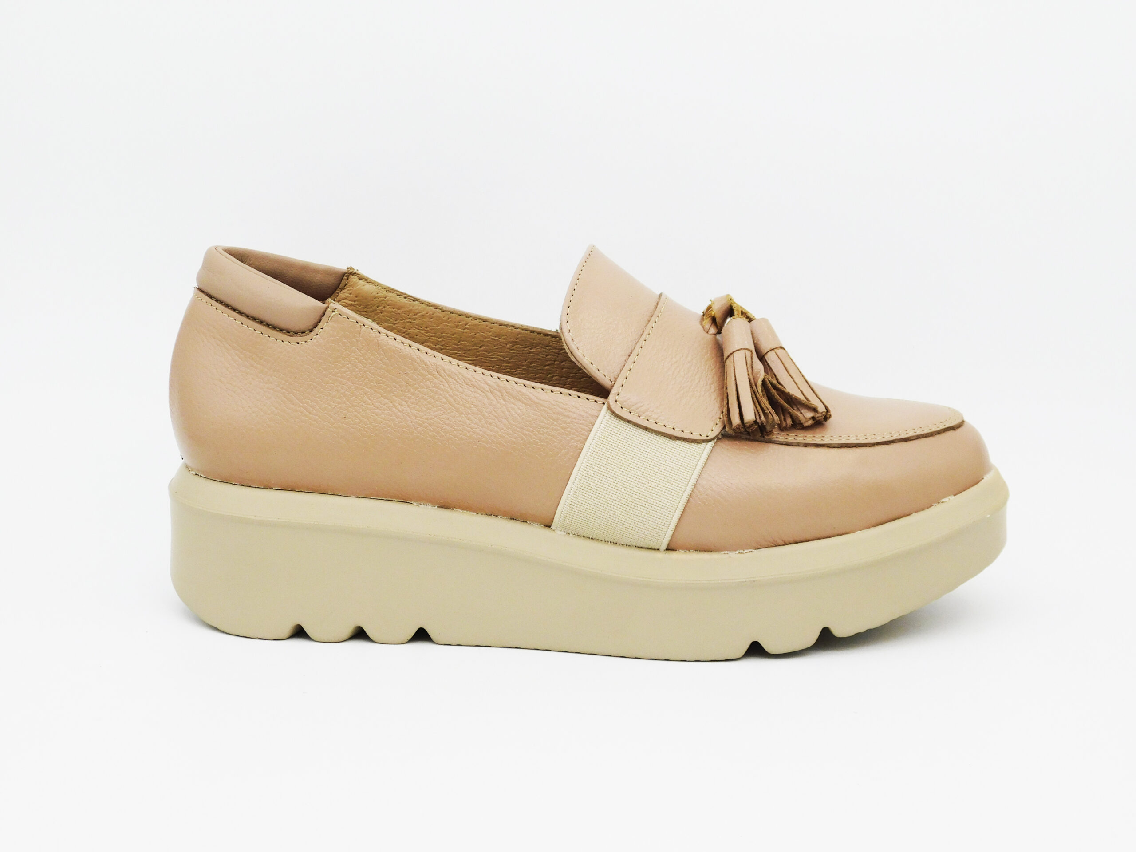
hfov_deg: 32.7
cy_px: 426
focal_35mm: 59
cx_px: 568
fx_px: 1936
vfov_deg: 24.8
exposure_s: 1/500
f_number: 4
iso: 125
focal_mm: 10.4
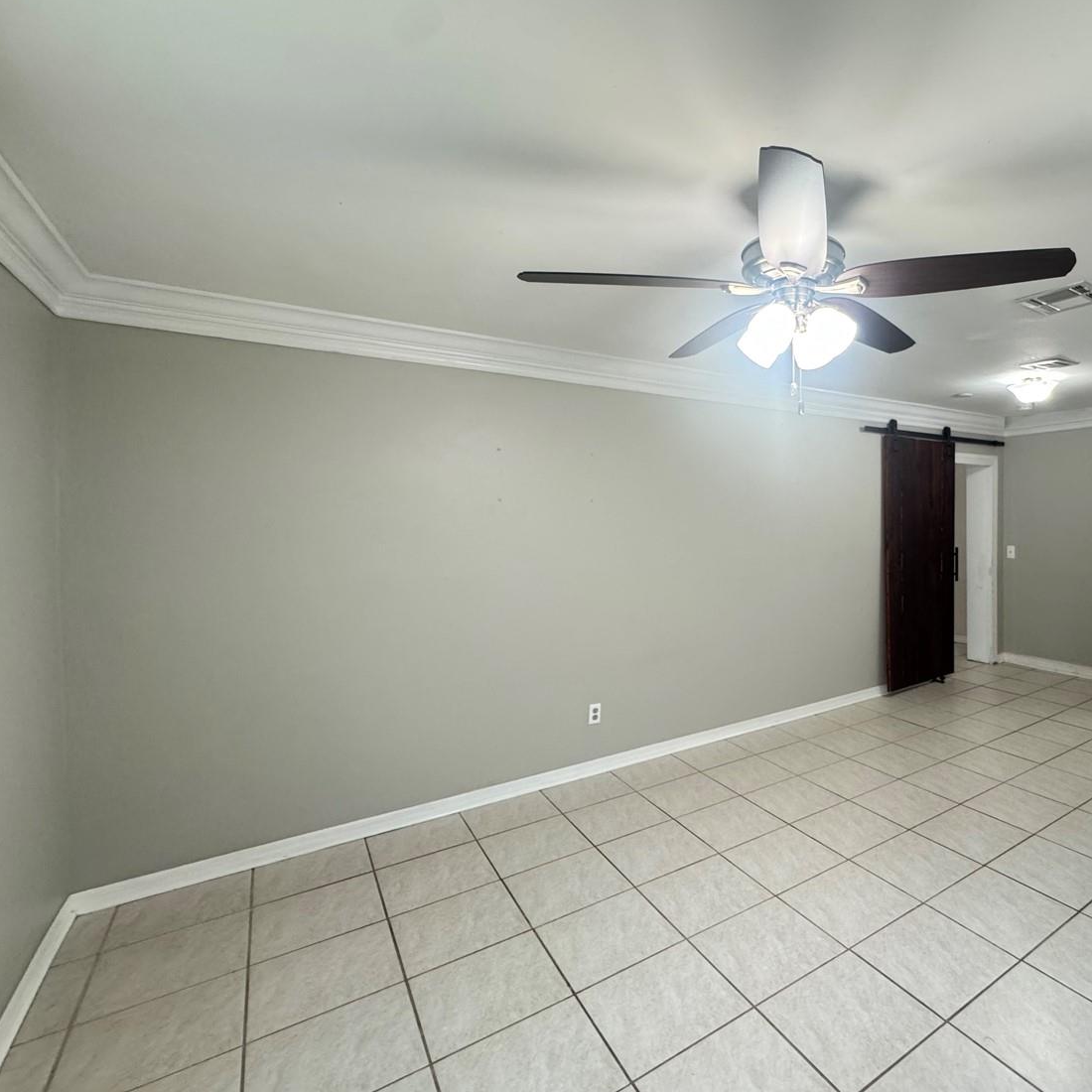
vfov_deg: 80.7
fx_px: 642
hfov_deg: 76.6
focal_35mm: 18
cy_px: 520
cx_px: 775
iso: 320
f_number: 2.2
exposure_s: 1/60
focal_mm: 2.22
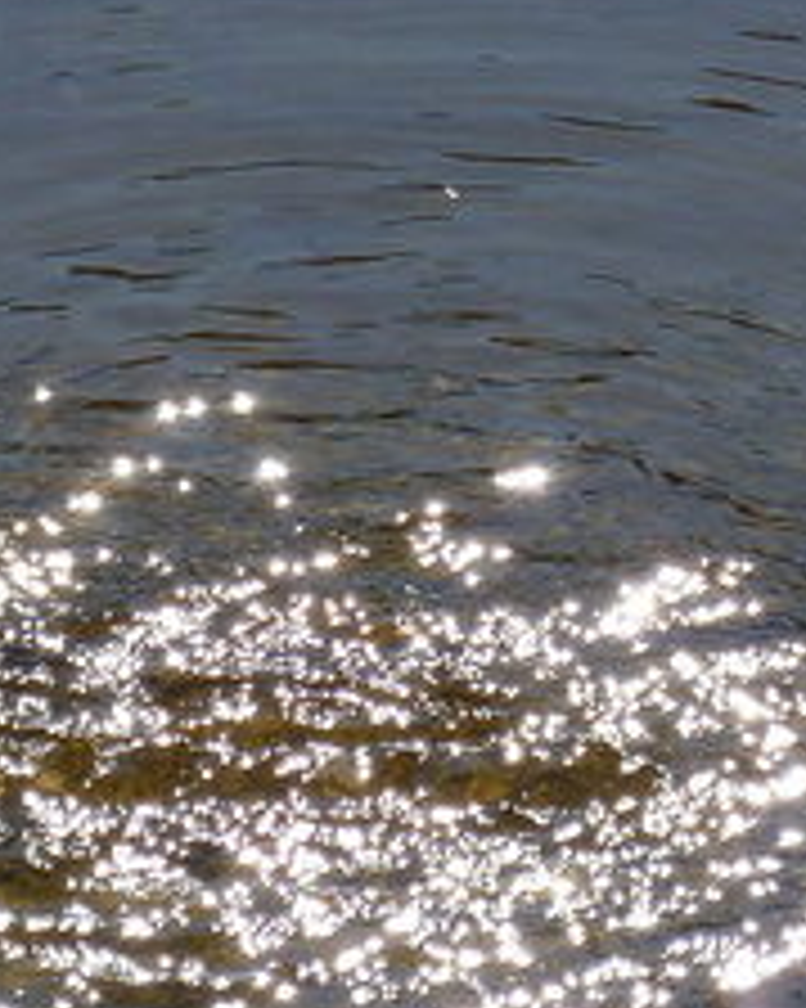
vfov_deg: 3.5
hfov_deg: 2.8
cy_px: 801
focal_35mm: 549
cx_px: 315
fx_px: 16381
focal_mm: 37.4
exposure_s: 1/1000
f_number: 5.8
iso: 100
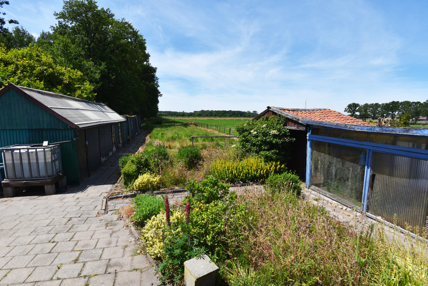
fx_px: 190
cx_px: 214
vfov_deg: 73.8
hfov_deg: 96.7
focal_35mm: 16
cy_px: 143
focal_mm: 16
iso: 100
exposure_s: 1/200
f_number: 10
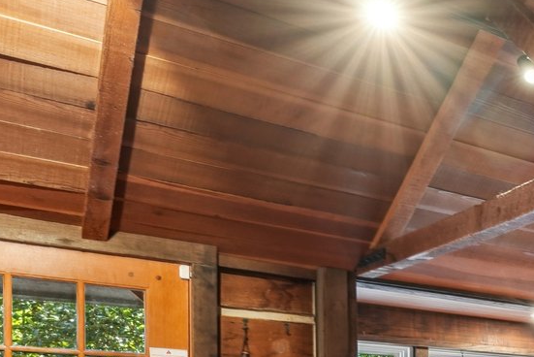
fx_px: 772
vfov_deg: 23.1
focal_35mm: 52
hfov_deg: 24.6
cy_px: 464
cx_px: 879
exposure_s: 1/13
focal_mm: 14
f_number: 8
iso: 640
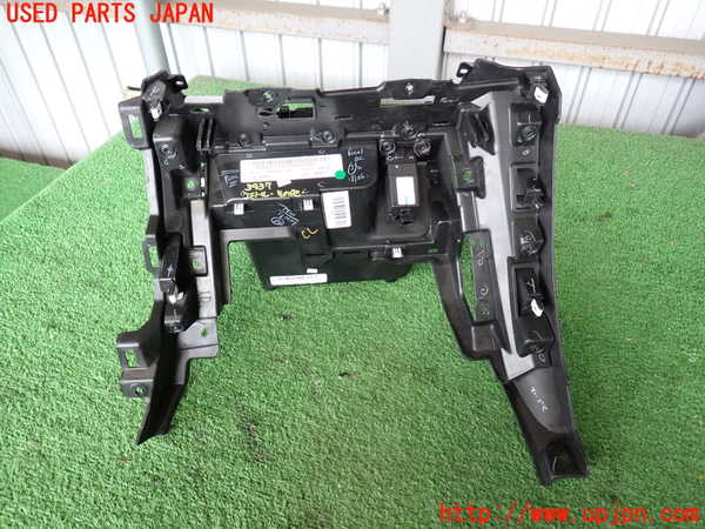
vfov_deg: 54.9
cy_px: 264
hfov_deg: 69.4
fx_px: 509
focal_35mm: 25
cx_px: 352
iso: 200
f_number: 2
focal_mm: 4.5
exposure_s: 1/60
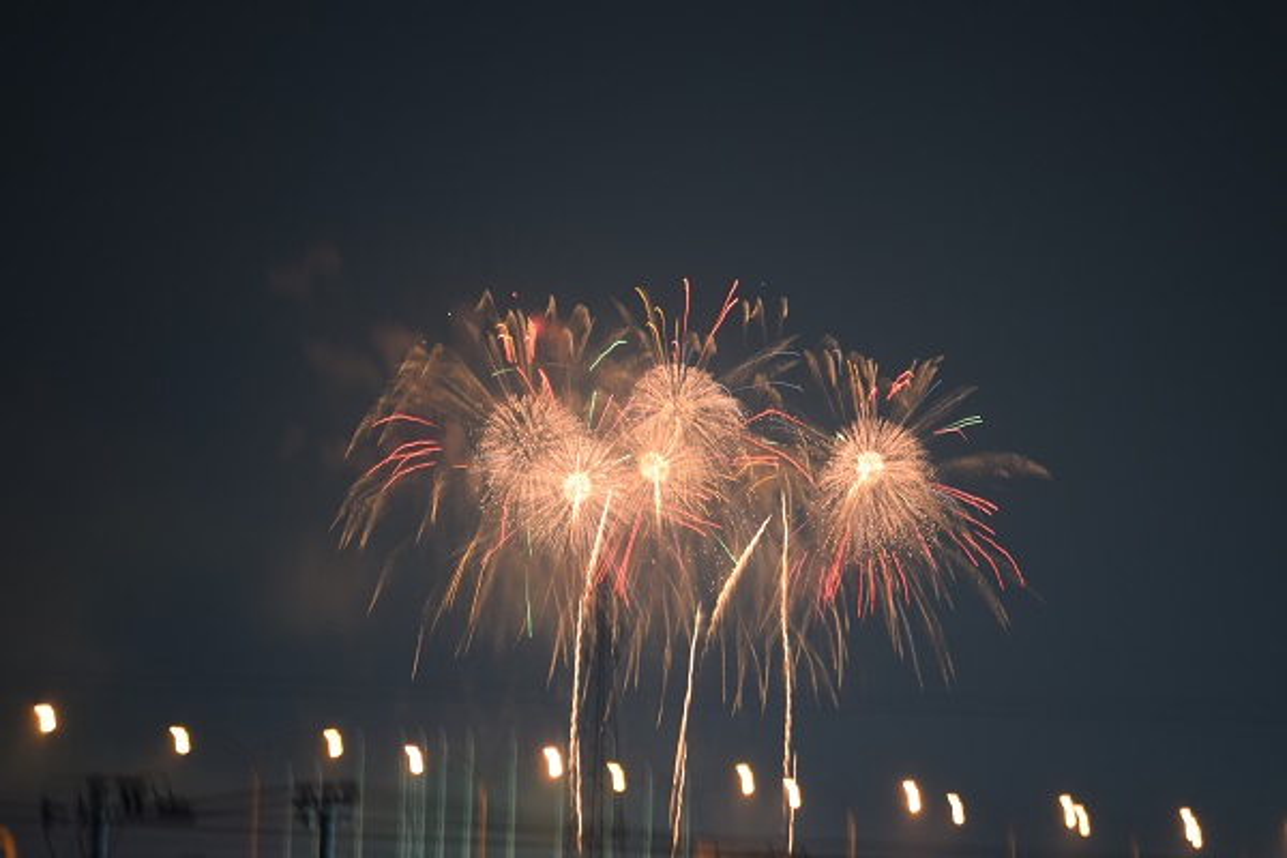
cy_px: 429
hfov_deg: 7.6
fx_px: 9652
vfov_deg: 5.1
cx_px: 644
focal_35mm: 270
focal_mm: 180
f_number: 5.6
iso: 400
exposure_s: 2
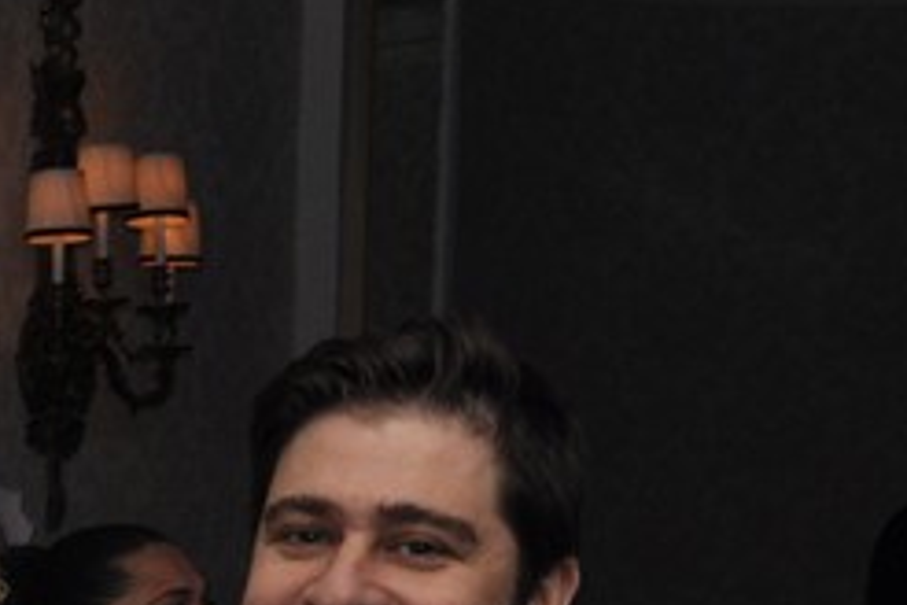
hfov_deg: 13.9
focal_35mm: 134
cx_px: -645
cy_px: 1088
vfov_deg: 9.7
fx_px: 3376
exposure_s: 1/60
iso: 400
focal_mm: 22
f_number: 5
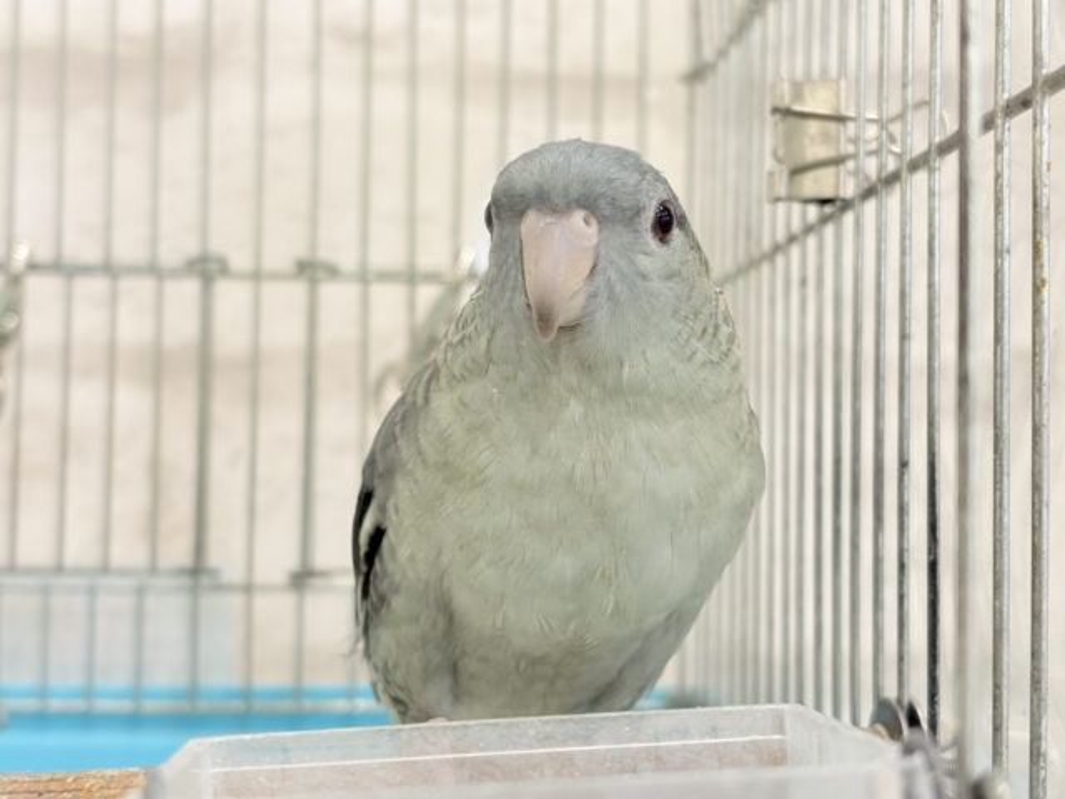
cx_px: 532
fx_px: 1600
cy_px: 400
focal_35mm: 52
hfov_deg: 36.8
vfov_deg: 28.0
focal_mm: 5.96
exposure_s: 1/50
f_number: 1.6
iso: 80
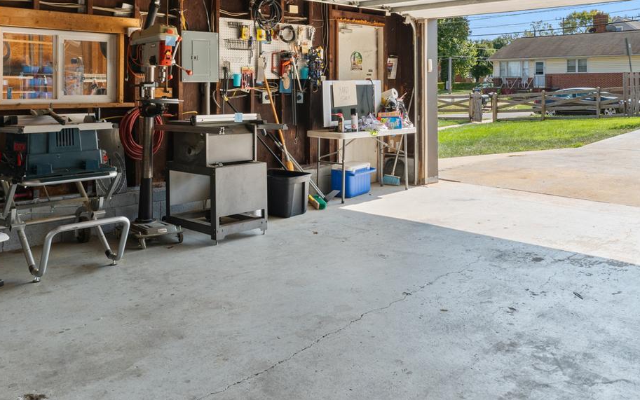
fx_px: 558
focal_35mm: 32
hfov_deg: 59.4
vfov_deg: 38.4
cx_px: 362
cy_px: 96
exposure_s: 1/13
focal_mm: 14
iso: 320
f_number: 11
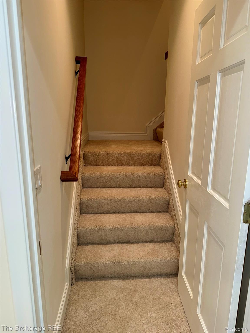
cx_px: 125
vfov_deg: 71.6
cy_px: 166
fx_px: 231
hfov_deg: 56.8
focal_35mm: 24
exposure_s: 1/39
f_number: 1.78
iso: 64
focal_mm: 6.76
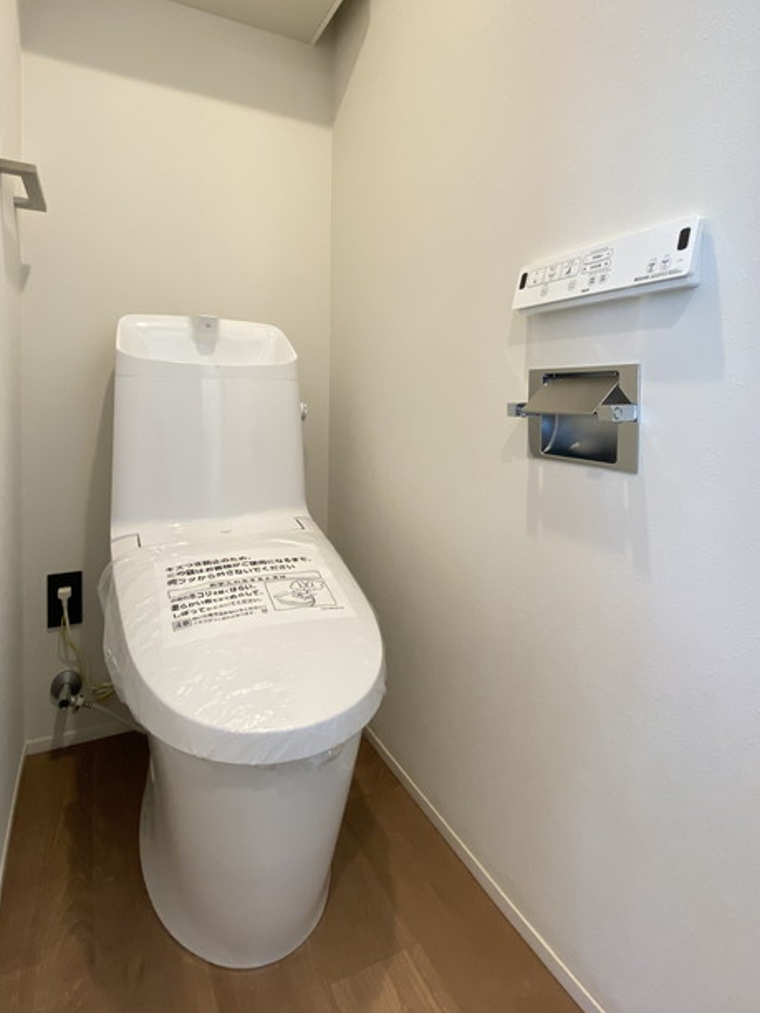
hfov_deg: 74.7
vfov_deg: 90.0
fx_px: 498
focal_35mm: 17
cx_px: 359
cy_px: 412
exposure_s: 1/50
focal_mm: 1.54
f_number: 2.4
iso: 160
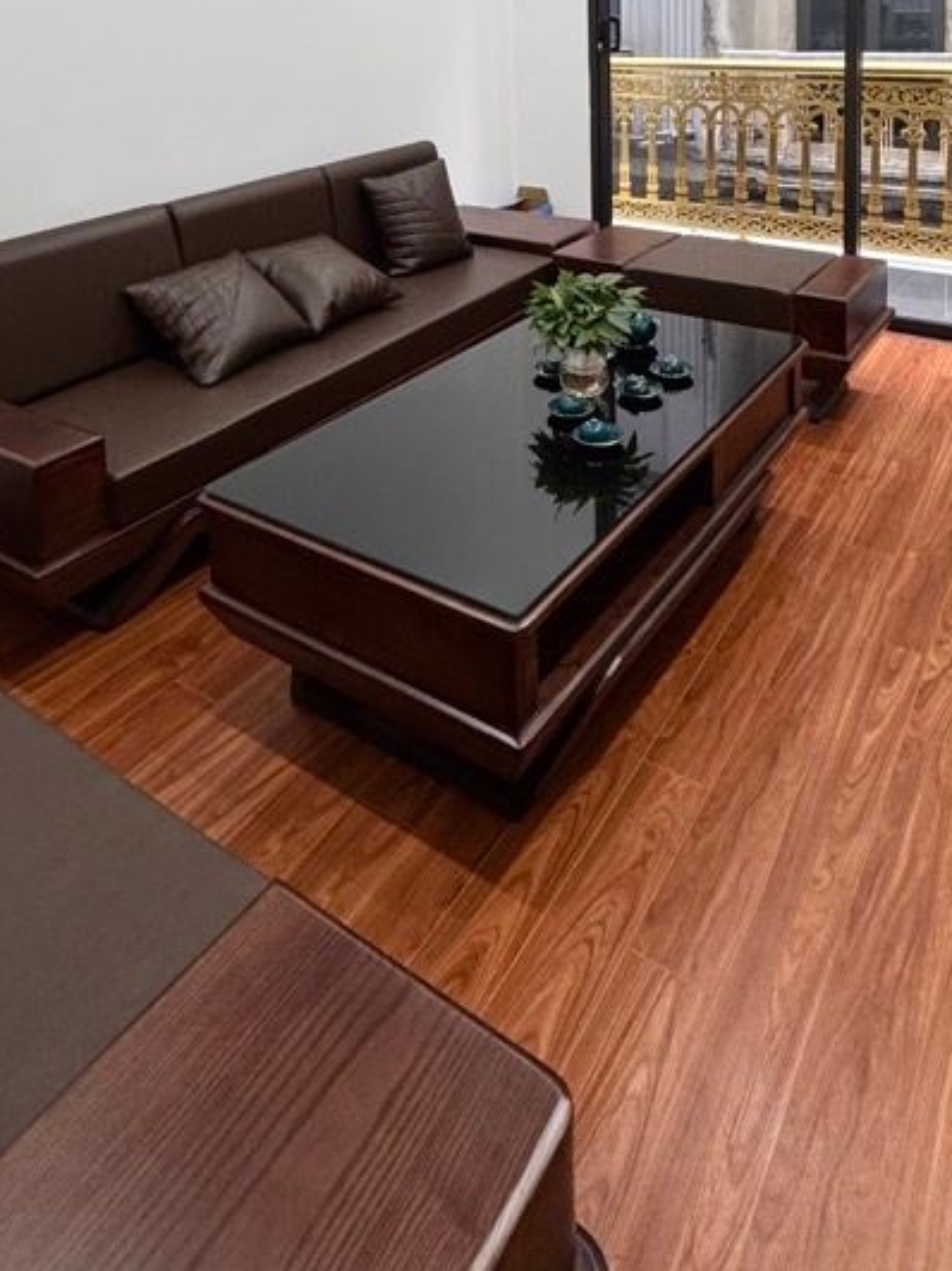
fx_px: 990
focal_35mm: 27
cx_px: 509
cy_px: 86
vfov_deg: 55.1
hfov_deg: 51.3
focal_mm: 2.22
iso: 250
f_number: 2.2
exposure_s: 1/100
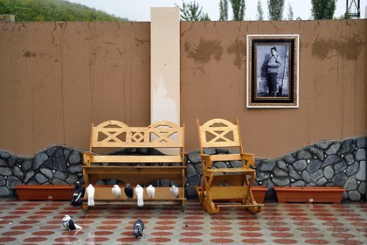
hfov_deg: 31.0
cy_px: 122
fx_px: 663
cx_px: 184
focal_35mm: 65
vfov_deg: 20.9
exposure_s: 1/320
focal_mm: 65
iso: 400
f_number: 7.1
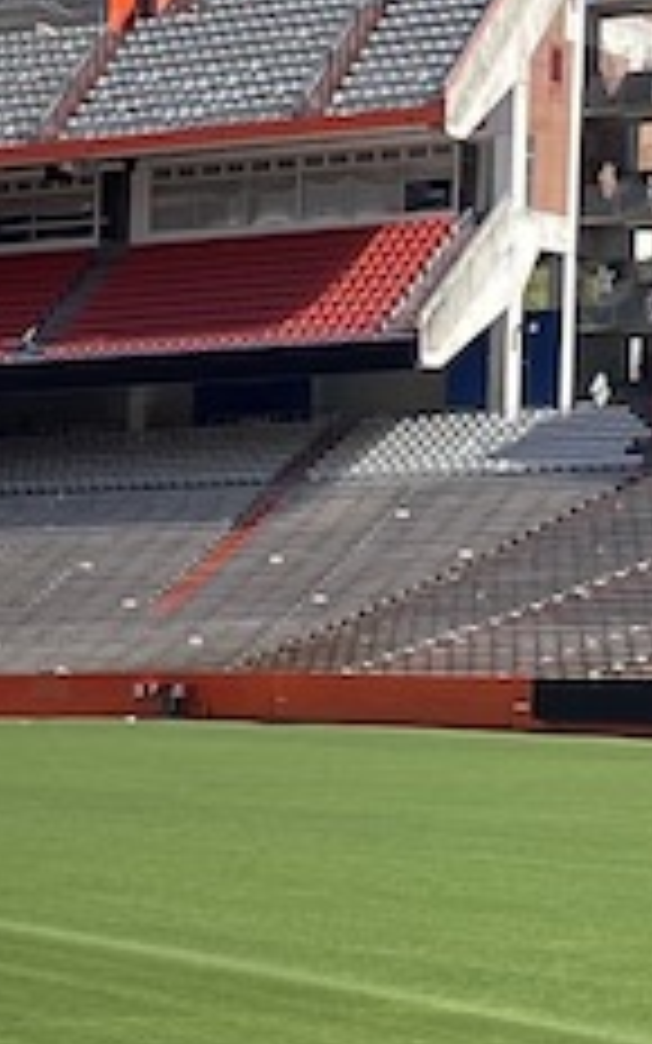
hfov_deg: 7.7
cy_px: 1161
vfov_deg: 13.5
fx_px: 4321
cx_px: -1187
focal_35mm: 152
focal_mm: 5.1
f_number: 1.6
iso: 32
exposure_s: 1/2660
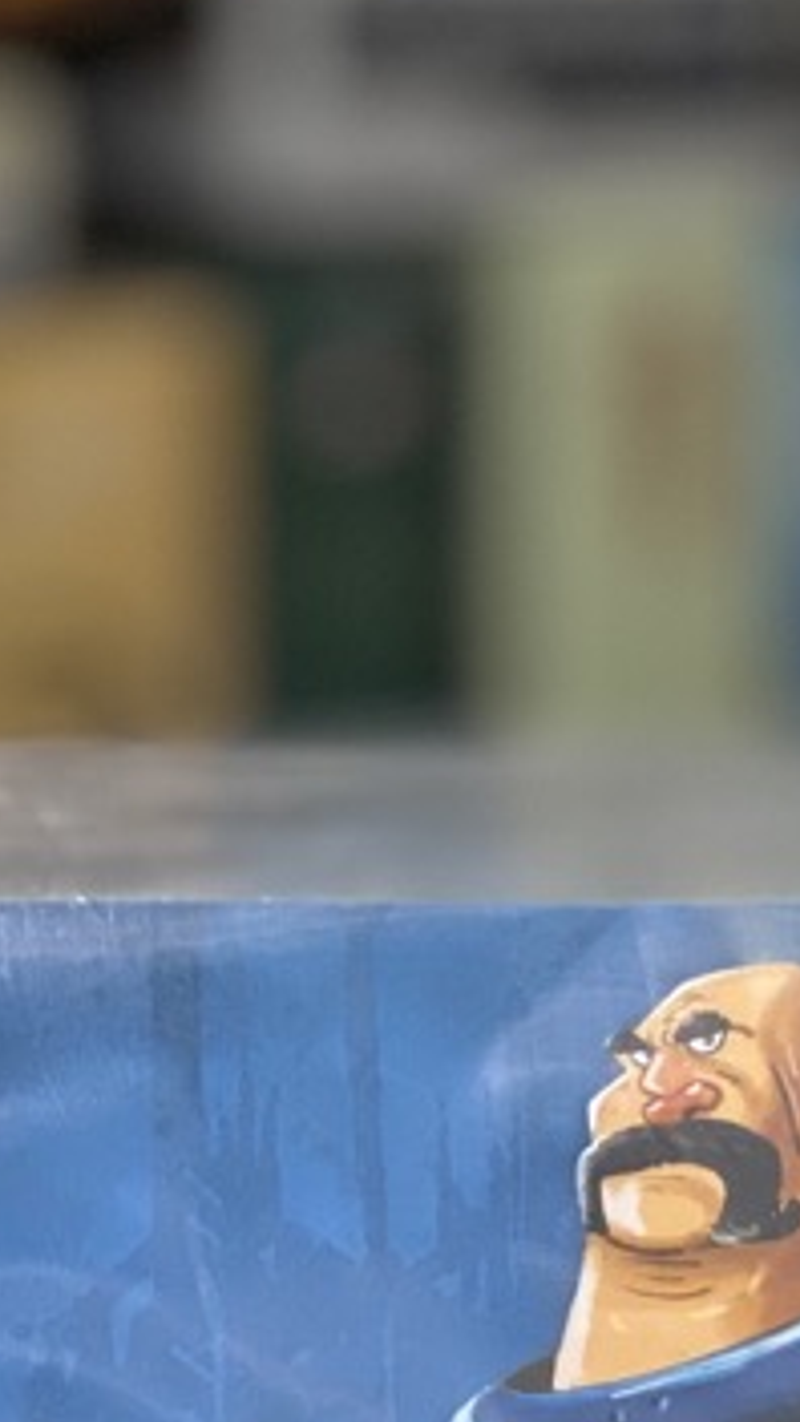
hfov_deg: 5.9
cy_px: 1749
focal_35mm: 206
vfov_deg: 10.3
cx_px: 259
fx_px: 7769
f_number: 2
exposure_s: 1/33
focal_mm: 6
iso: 125
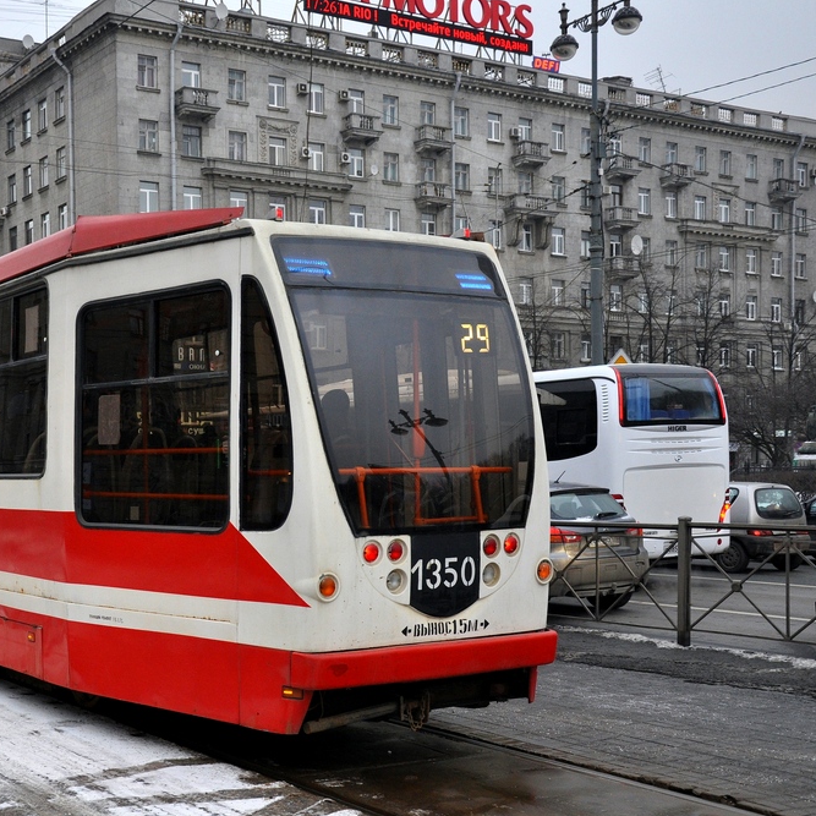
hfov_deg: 35.2
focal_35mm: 47
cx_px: 199
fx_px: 1253
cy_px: 415
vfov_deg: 36.1
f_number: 3.8
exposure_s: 1/250
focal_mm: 24
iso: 640
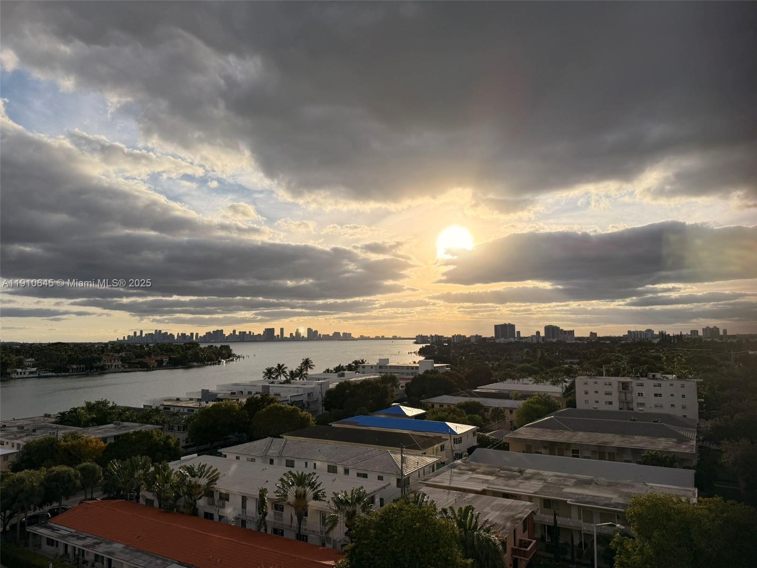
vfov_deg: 56.8
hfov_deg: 71.6
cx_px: 378
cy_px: 284
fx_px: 525
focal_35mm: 24
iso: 100
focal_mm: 6.76
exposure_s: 1/11905
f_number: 1.78
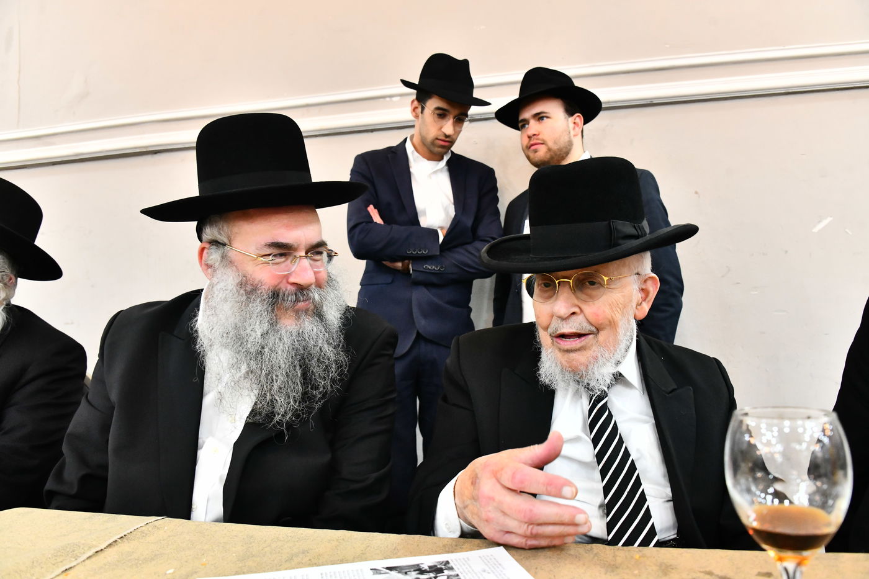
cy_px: 290
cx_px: 434
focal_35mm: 28
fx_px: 676
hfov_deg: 65.5
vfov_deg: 46.4
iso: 4000
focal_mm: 28
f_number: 5.6
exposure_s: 1/100
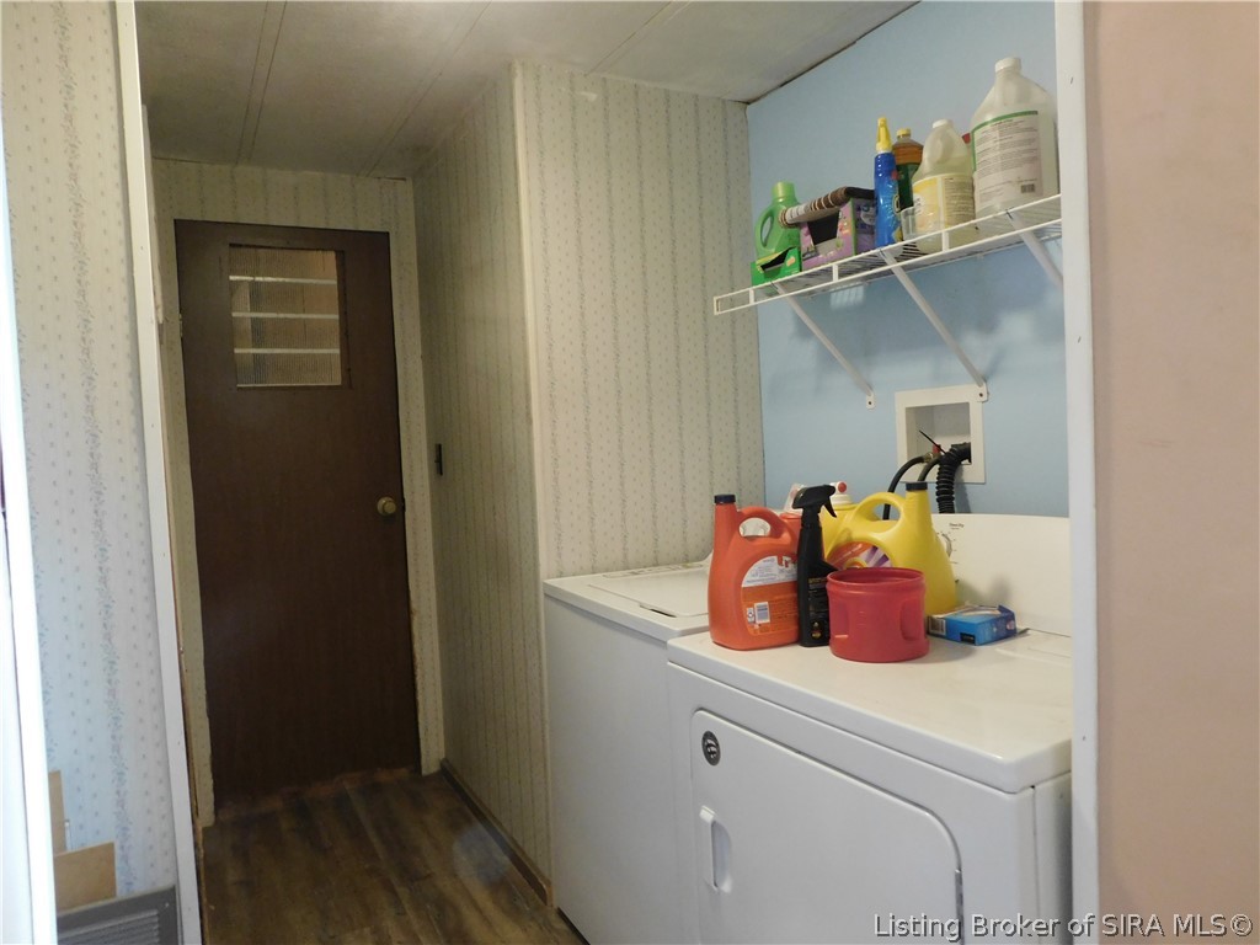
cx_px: 630
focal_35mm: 23
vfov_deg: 58.9
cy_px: 472
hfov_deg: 73.9
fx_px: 837
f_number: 3
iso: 400
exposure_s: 1/15
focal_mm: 4
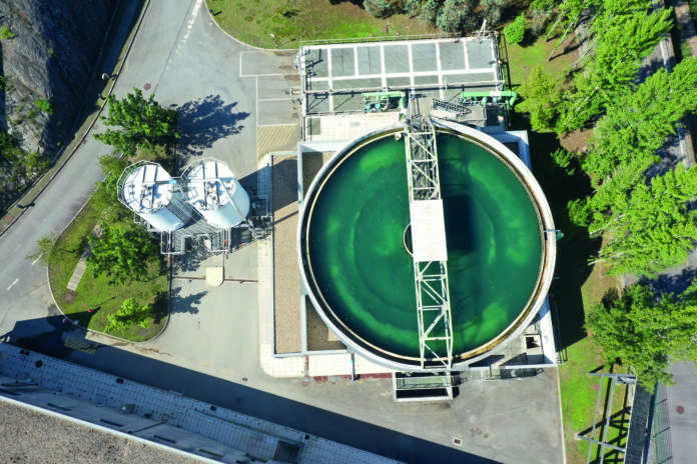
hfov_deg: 65.5
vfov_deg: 46.4
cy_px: 232
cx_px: 348
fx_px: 542
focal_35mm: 28
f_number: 5.6
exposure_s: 1/320
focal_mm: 10.26
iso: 100
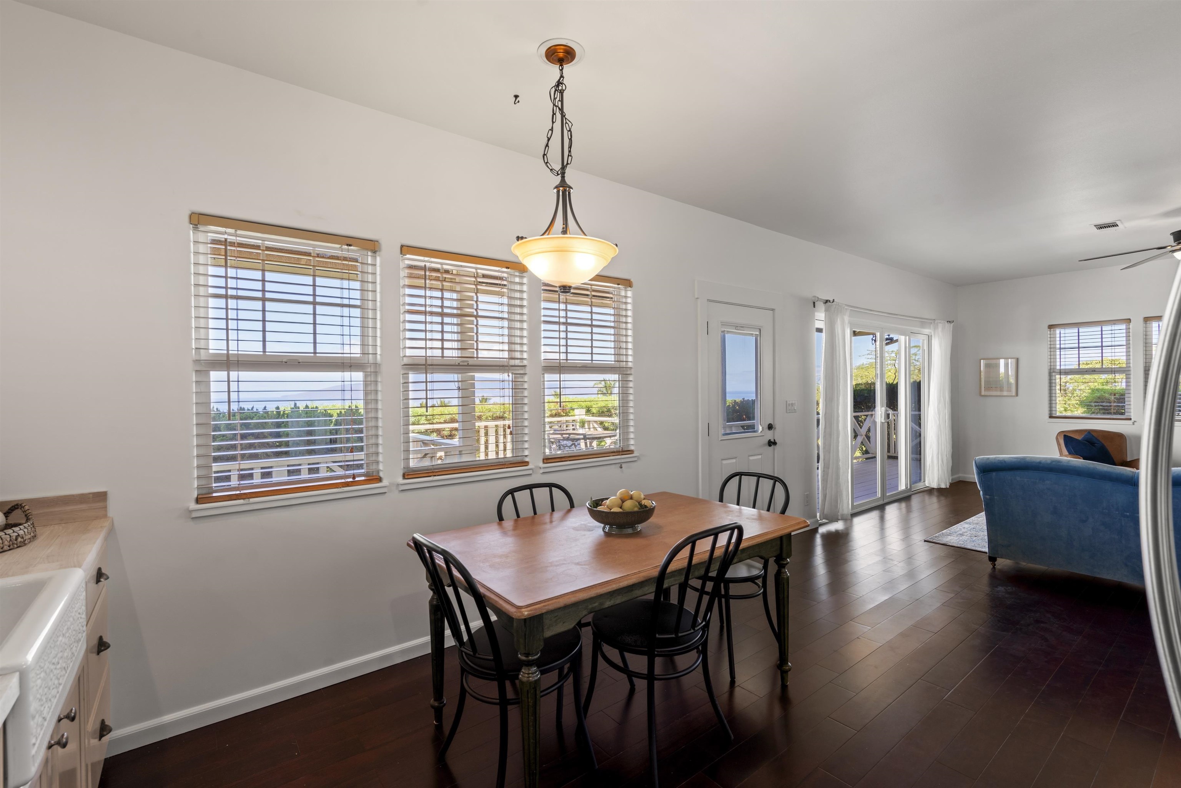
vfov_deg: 73.7
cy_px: 394
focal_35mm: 16
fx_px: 525
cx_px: 590
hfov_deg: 96.7
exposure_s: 1/4
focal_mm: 16
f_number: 8
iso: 100
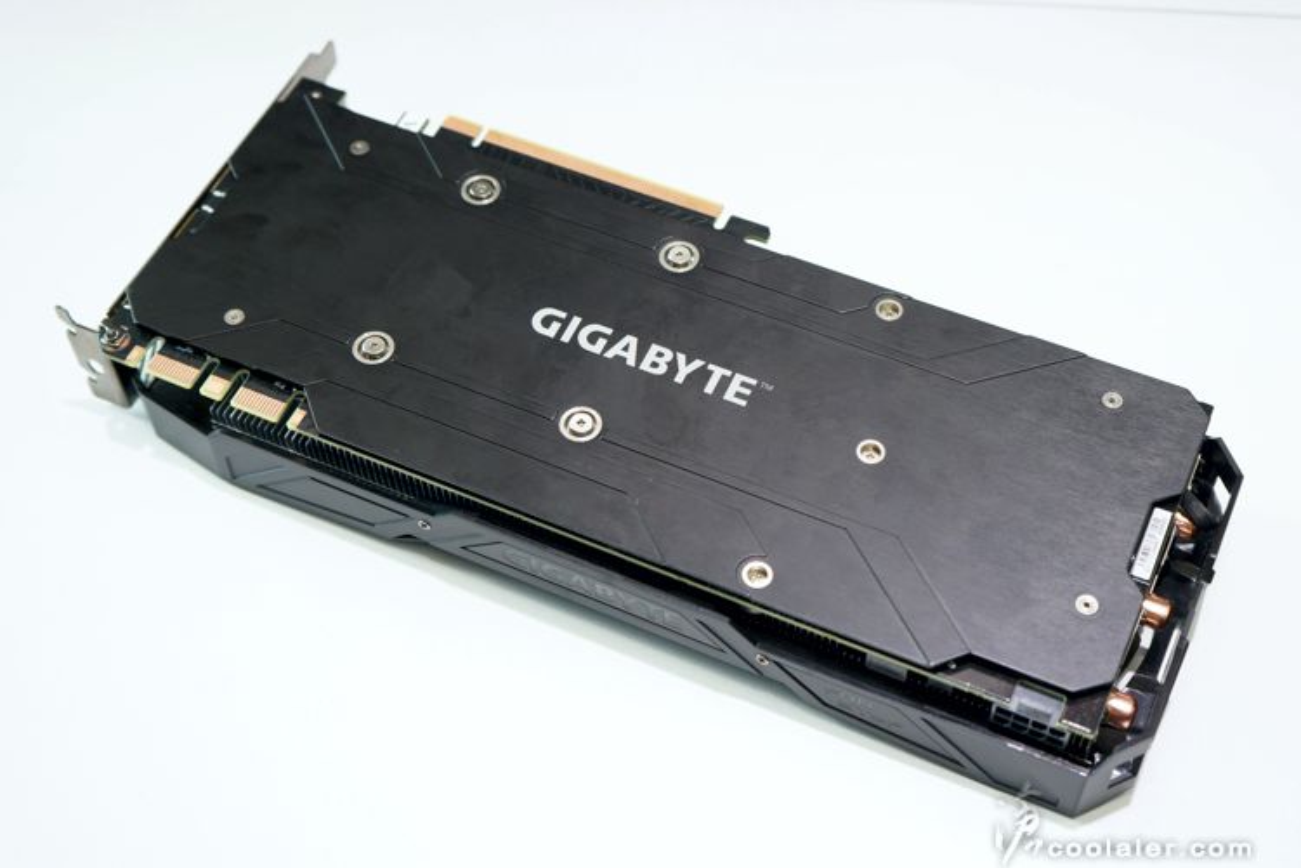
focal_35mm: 49
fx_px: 1771
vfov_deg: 27.5
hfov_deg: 40.3
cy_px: 434
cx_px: 650
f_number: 4
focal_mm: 33
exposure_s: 1/50
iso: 400
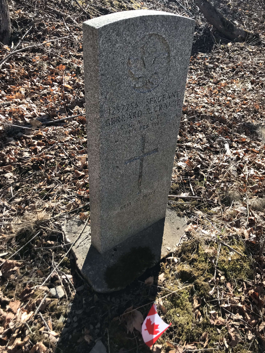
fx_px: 296
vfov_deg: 61.7
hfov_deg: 48.2
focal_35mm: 29
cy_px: 174
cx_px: 136
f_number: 1.8
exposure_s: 1/791
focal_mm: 3.99
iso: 20
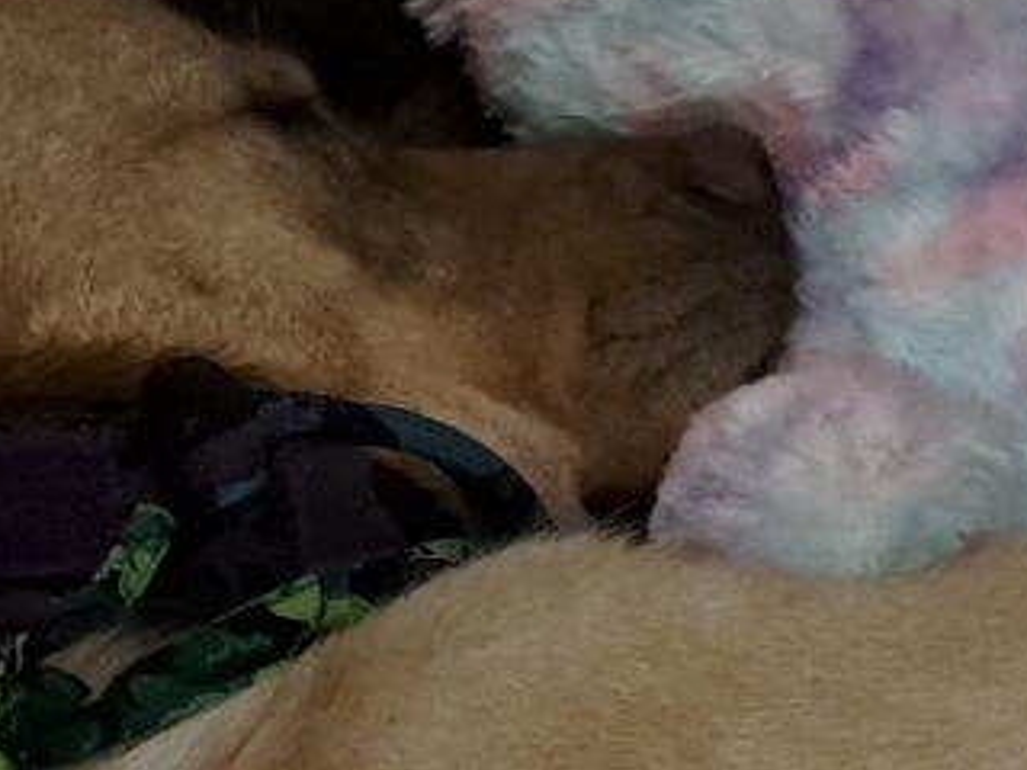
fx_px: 2670
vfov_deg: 16.1
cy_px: 780
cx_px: 841
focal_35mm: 90
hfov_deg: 21.5
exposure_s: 1/7
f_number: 1.8
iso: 1600
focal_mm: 5.23
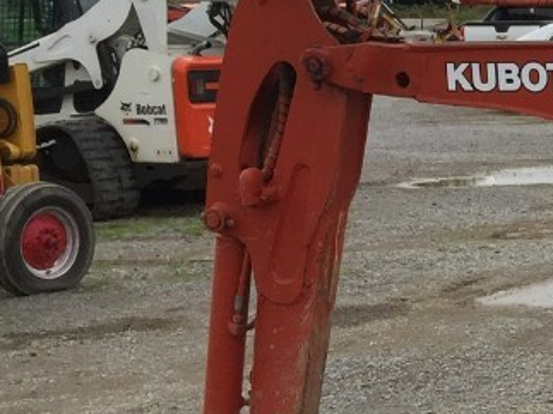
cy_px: 351
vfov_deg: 12.8
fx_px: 1836
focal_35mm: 115
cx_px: 1085
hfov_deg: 14.4
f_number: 2.2
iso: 32
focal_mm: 4.15
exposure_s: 1/1721
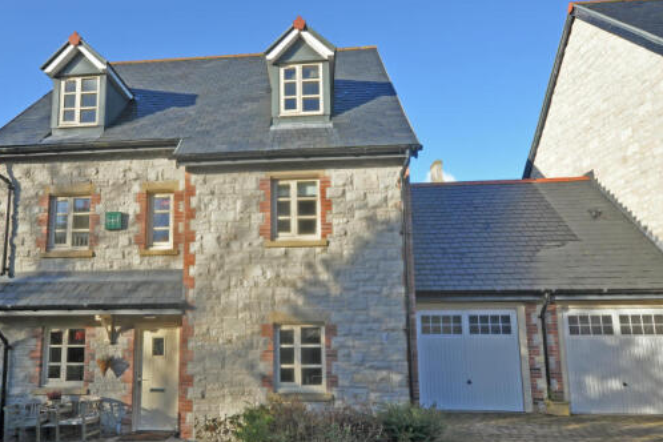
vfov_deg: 49.9
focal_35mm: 26
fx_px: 472
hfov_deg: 69.5
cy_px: 257
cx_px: 270
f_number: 10
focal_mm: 13
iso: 200
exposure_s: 1/125
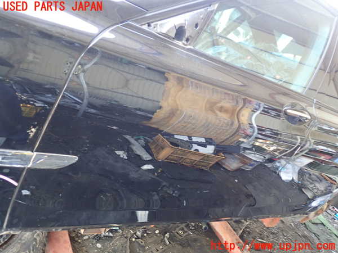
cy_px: 126
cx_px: 169
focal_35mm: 30
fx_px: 293
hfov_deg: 60.0
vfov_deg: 46.8
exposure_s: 1/30
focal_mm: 5.4
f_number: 2.3
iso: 200
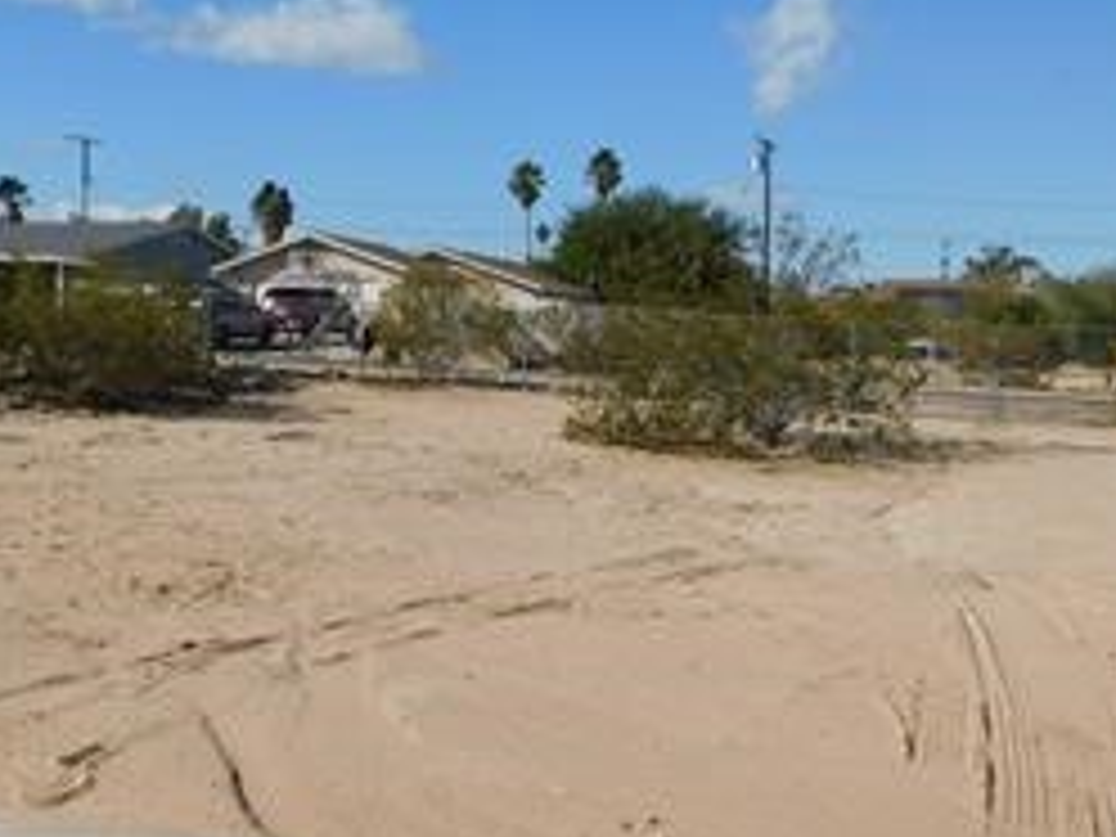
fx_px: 1773
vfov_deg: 26.6
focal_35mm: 55
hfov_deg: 34.6
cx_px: 362
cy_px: 428
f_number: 7.2
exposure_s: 1/640
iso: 125
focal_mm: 7.1
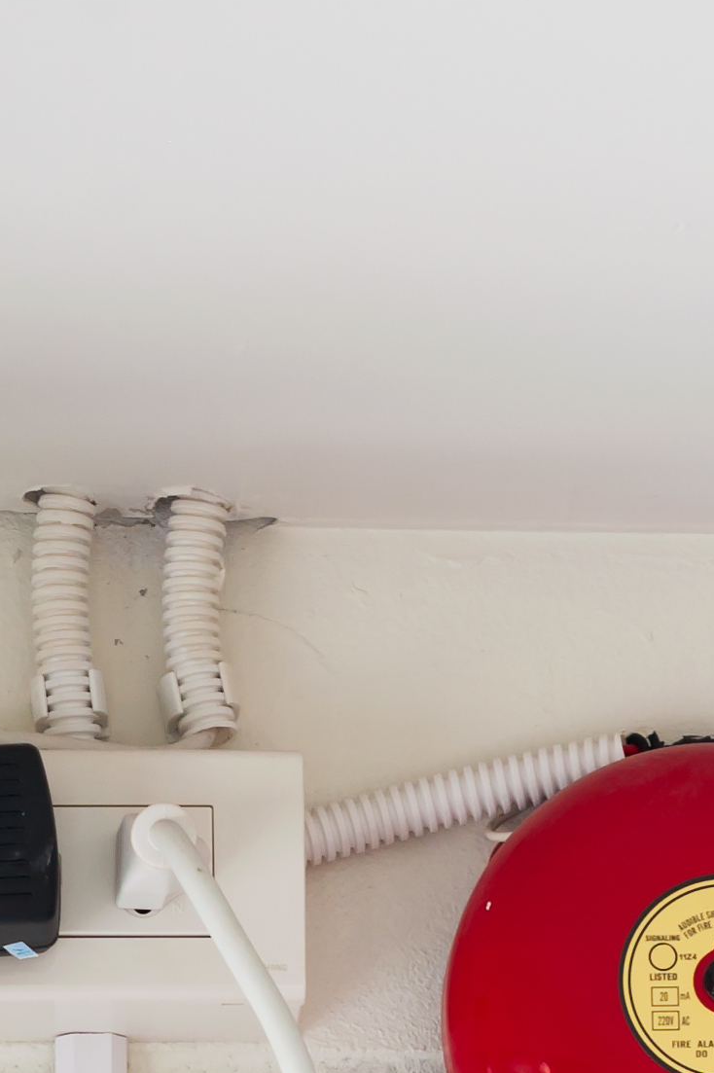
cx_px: 70
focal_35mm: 193
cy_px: 1923
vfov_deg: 10.1
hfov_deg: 7.1
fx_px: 5749
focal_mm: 50
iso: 200
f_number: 5.6
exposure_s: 1/60
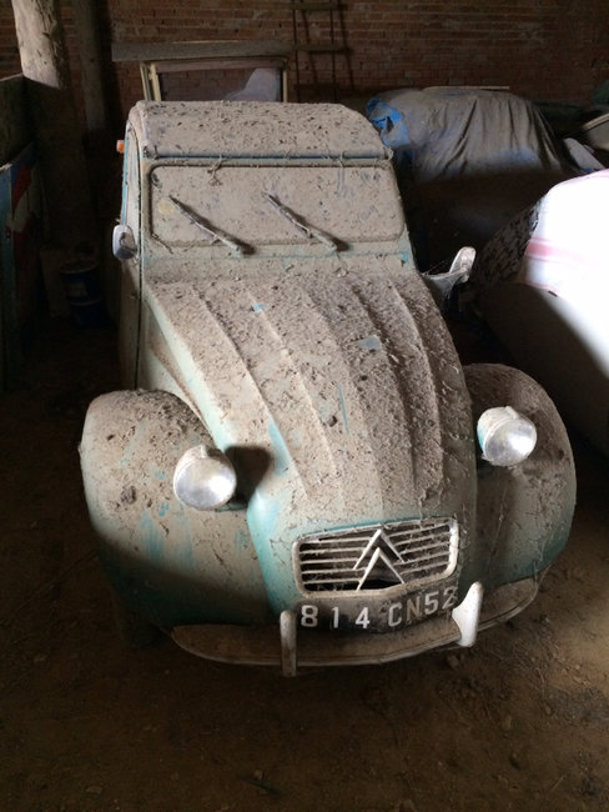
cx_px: 304
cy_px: 406
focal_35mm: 29
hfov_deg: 48.3
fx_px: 680
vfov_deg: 61.6
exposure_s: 1/33
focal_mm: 4.15
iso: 320
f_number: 2.2
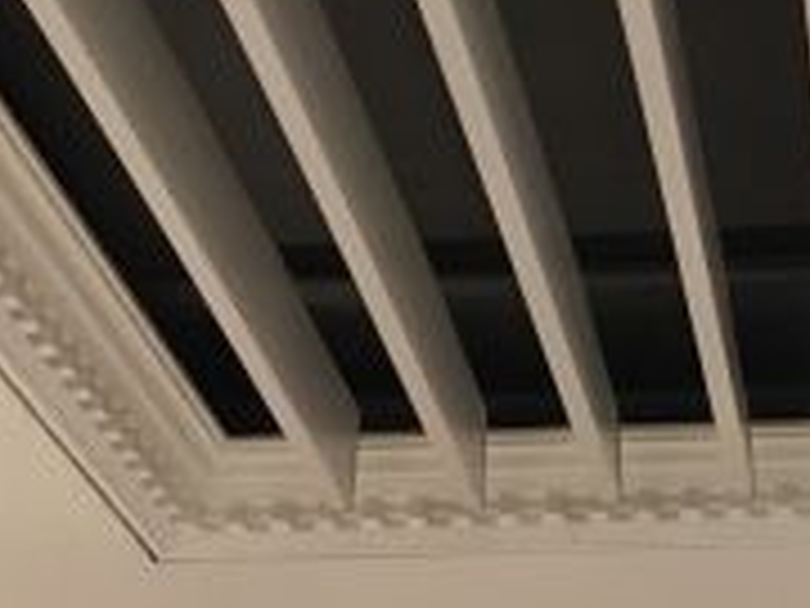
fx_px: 2644
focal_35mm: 113
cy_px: 759
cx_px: 742
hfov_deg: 17.1
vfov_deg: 12.7
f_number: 2.2
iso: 80
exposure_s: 1/17
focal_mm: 4.15
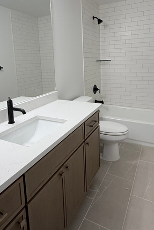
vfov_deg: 68.2
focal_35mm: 26
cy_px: 85
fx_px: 167
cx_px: 76
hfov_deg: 49.6
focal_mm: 2.22
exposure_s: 1/120
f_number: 2.2
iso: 160
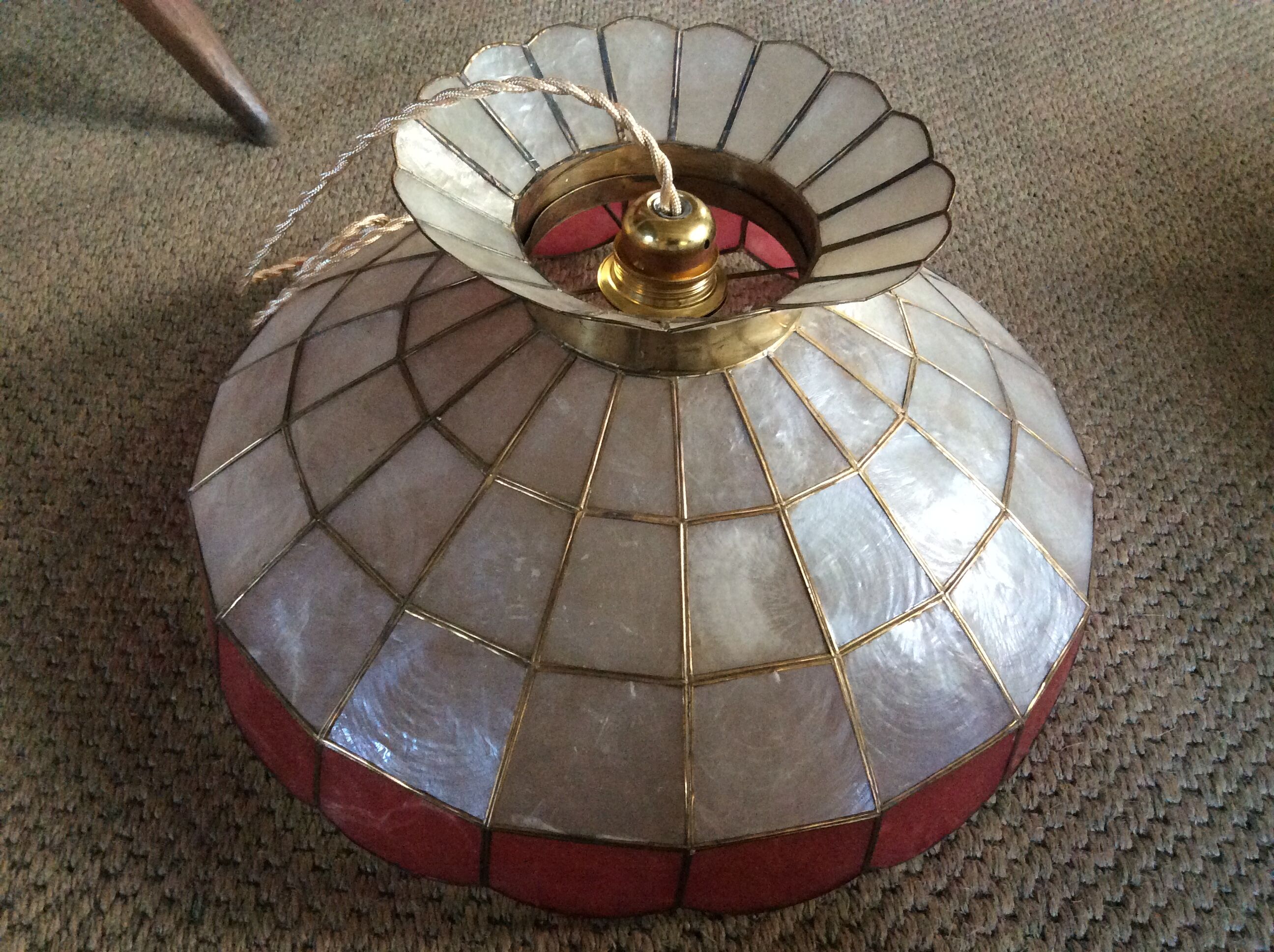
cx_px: 637
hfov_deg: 56.9
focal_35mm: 32
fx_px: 1176
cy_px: 476
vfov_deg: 44.1
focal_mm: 3.3
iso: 250
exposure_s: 1/25
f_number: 2.4
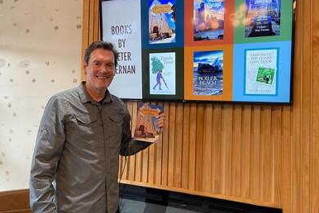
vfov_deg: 46.4
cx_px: 164
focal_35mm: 28
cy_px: 100
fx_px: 248
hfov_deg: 65.4
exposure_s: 1/60
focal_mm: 4.25
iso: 80
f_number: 1.8
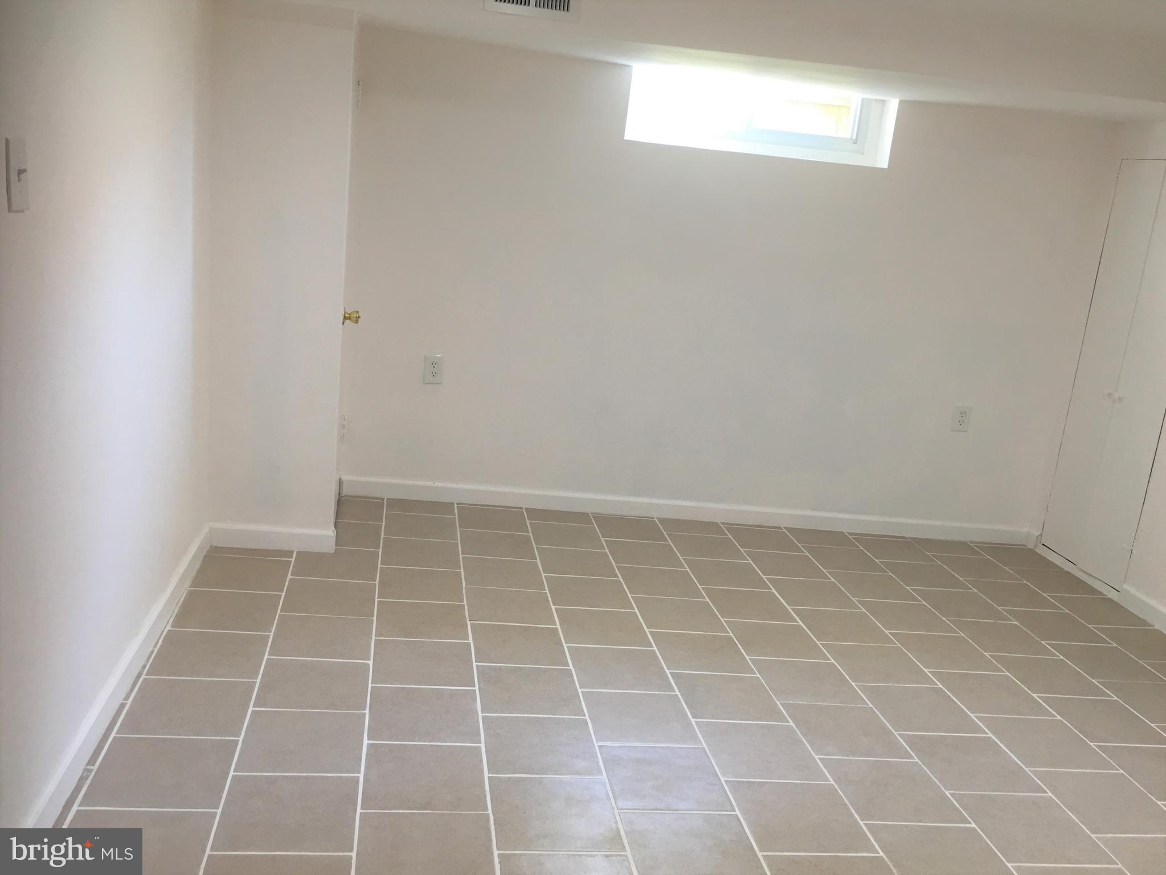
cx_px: 583
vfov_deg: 48.2
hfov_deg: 61.7
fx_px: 977
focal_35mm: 29
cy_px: 438
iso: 25
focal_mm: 4.15
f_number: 2.2
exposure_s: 1/15
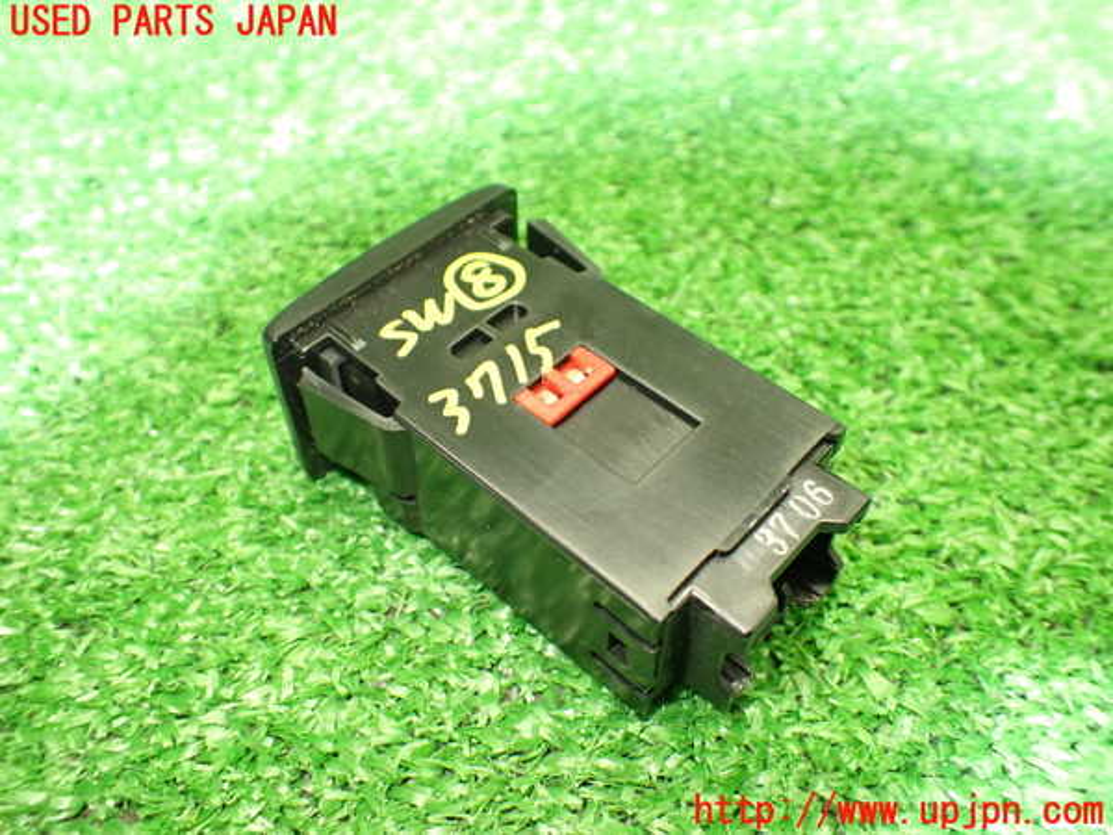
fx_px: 965
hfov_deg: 60.0
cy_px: 418
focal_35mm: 30
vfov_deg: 46.8
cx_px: 556
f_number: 2.3
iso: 800
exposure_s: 1/125
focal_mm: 5.4
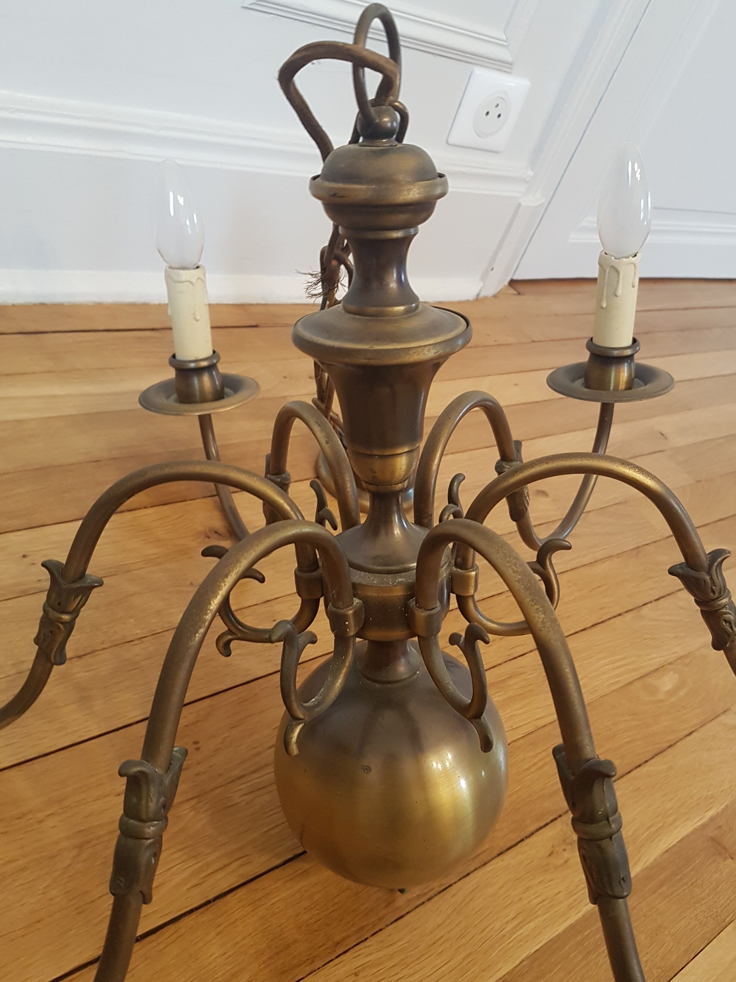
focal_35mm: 29
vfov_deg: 61.6
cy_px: 512
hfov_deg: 48.2
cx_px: 405
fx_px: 822
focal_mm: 4.2
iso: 160
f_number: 1.7
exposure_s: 1/25
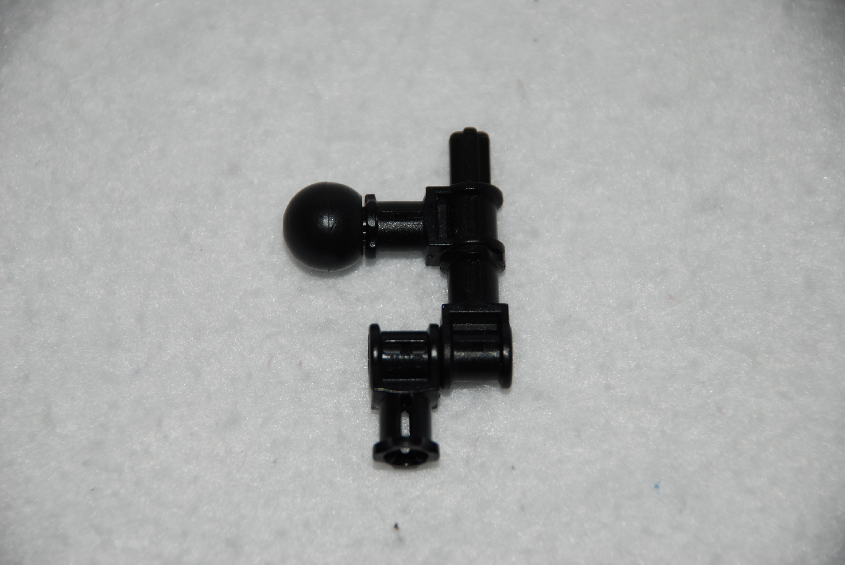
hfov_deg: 10.1
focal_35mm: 202
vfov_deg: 6.8
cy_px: 282
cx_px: 422
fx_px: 4759
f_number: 5.6
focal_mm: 135
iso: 100
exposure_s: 1/60
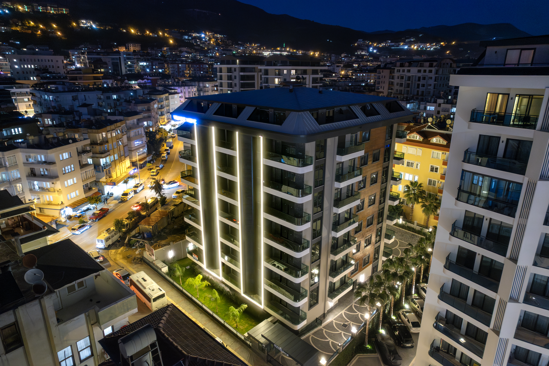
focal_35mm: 22
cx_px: 274
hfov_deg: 78.6
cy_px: 183
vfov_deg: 57.2
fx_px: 335
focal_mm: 8.38
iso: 900
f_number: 2.8
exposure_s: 1/6
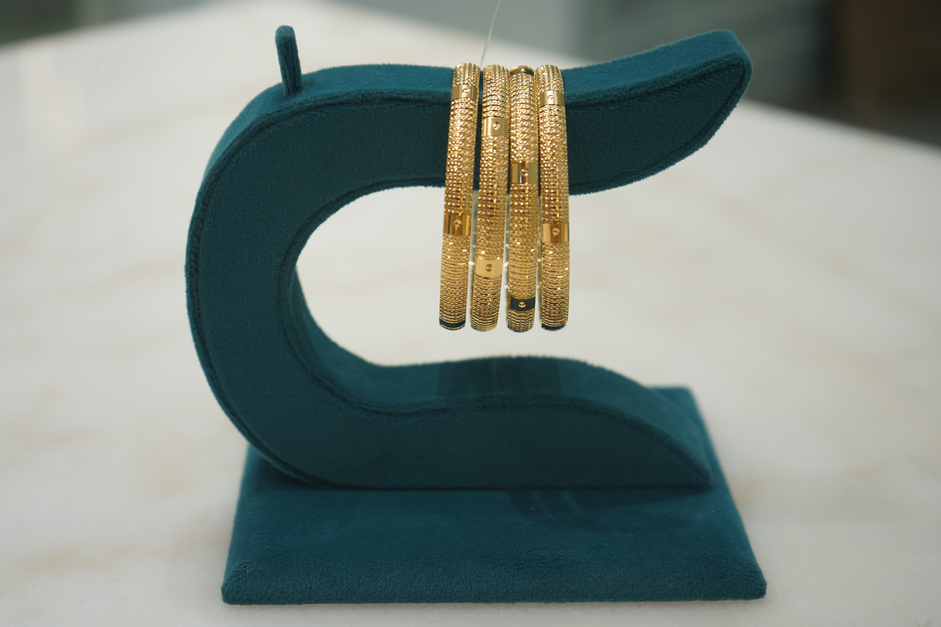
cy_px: 314
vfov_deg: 23.8
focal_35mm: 57
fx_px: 1490
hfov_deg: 35.1
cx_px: 470
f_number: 5
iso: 160
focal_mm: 57
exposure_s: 1/60
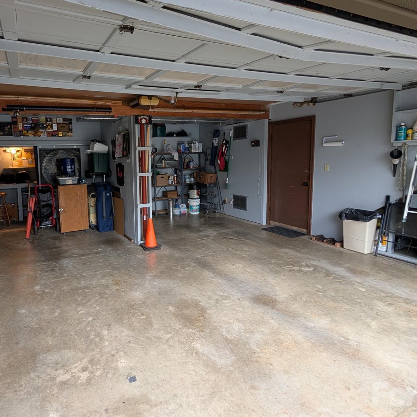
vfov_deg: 80.4
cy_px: 184
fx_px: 245
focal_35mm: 18
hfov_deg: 77.3
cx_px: 129
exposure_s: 1/48.3
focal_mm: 2.02
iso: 56
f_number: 1.7
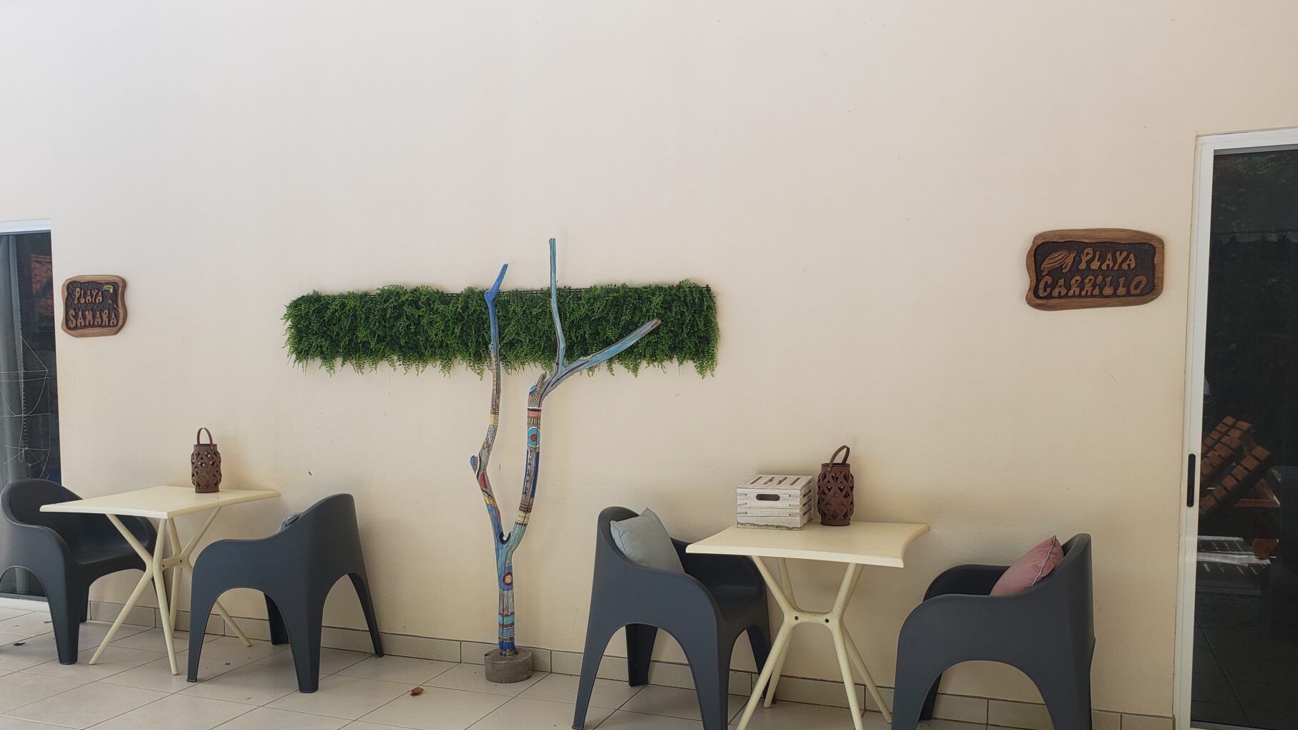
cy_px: 446
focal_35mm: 30
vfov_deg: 38.8
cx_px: 629
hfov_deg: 64.3
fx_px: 1033
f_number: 2.4
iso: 50
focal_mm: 4.3
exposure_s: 1/210
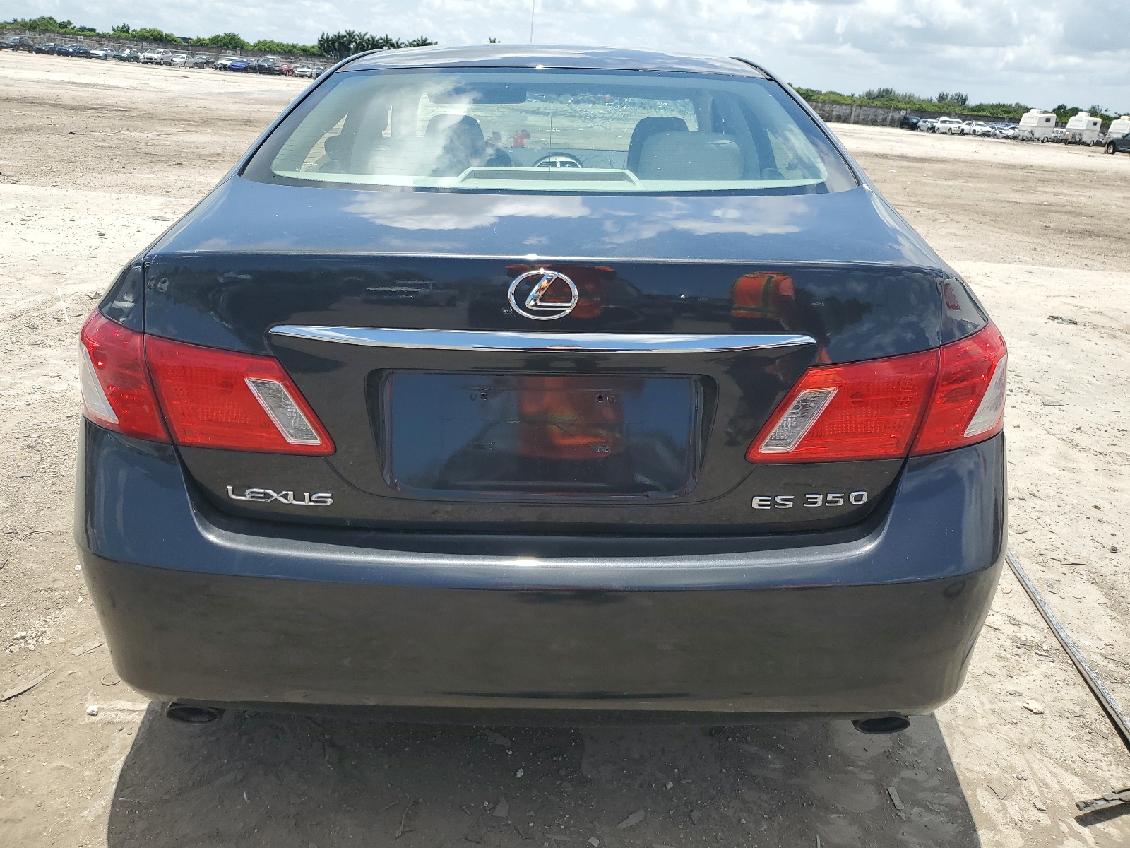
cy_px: 424
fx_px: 849
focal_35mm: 26
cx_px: 565
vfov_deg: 53.1
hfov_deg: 67.3
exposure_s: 1/2500
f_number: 1.5
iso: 50
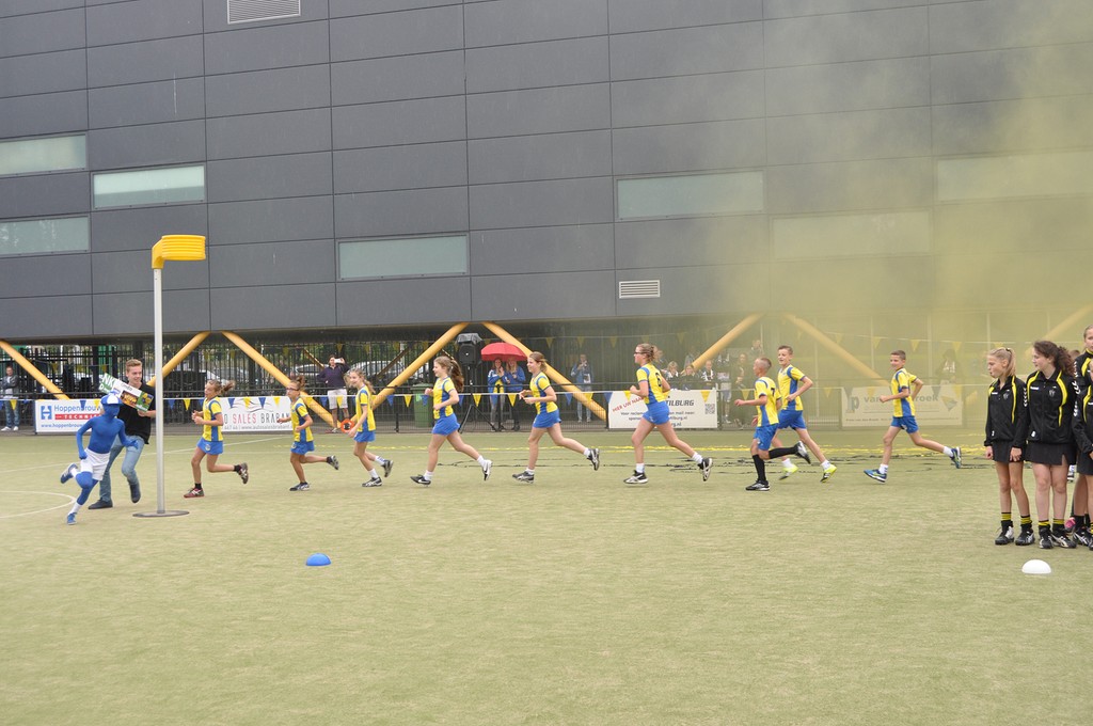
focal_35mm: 46
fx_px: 1410
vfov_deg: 28.9
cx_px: 546
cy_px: 363
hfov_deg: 42.4
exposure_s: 1/200
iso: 400
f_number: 7.1
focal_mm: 31
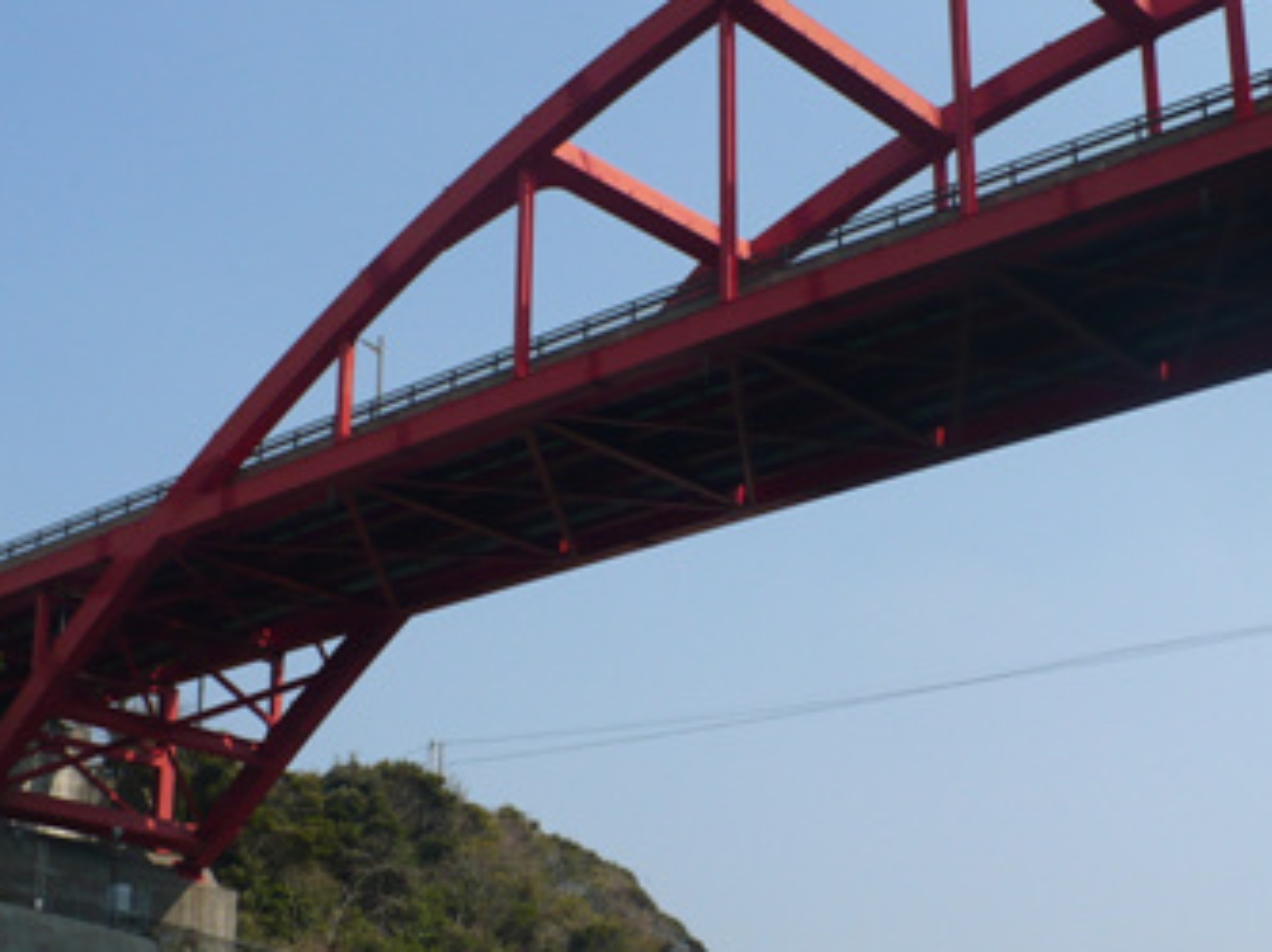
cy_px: 674
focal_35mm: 58
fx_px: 2130
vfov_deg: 25.0
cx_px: 695
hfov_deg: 33.2
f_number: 8
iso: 100
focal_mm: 6.1
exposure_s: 1/200
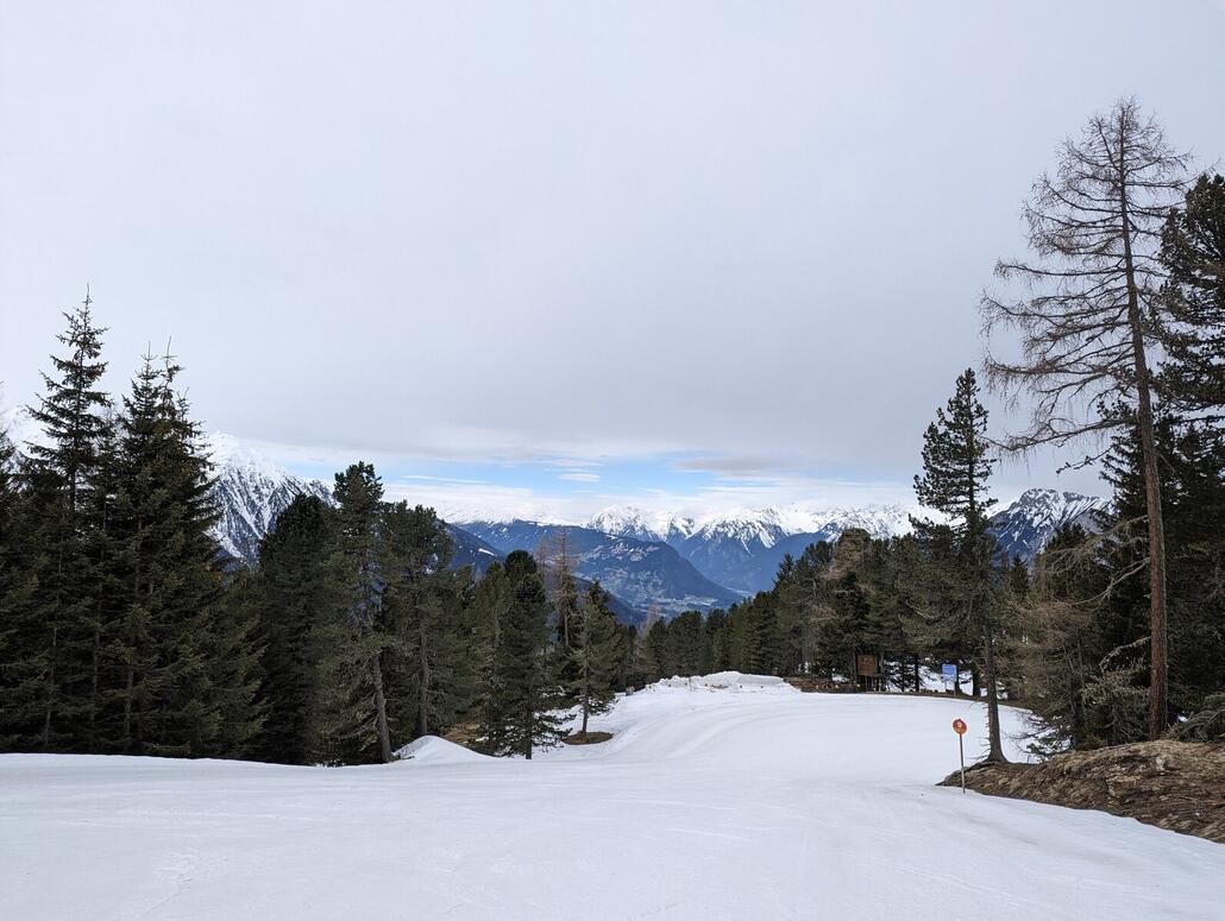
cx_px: 612
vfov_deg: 56.9
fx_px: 850
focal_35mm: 24
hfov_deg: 71.5
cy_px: 460
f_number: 1.85
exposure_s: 1/2976
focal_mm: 6.81
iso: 78
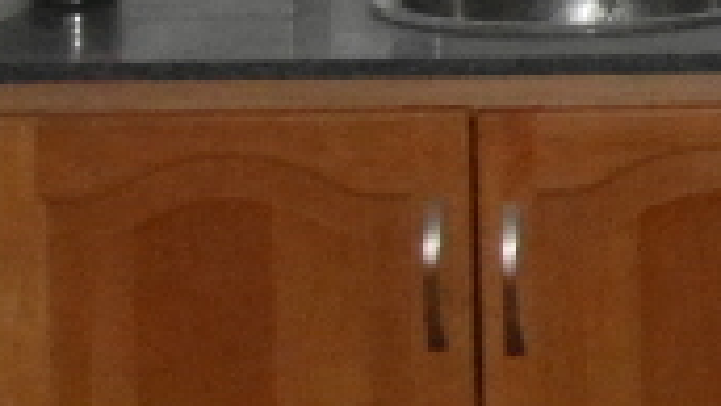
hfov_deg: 11.5
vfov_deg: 7.6
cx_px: 1689
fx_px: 2984
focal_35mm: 156
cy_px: -306
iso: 480
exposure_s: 1/30
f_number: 3.2
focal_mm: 4
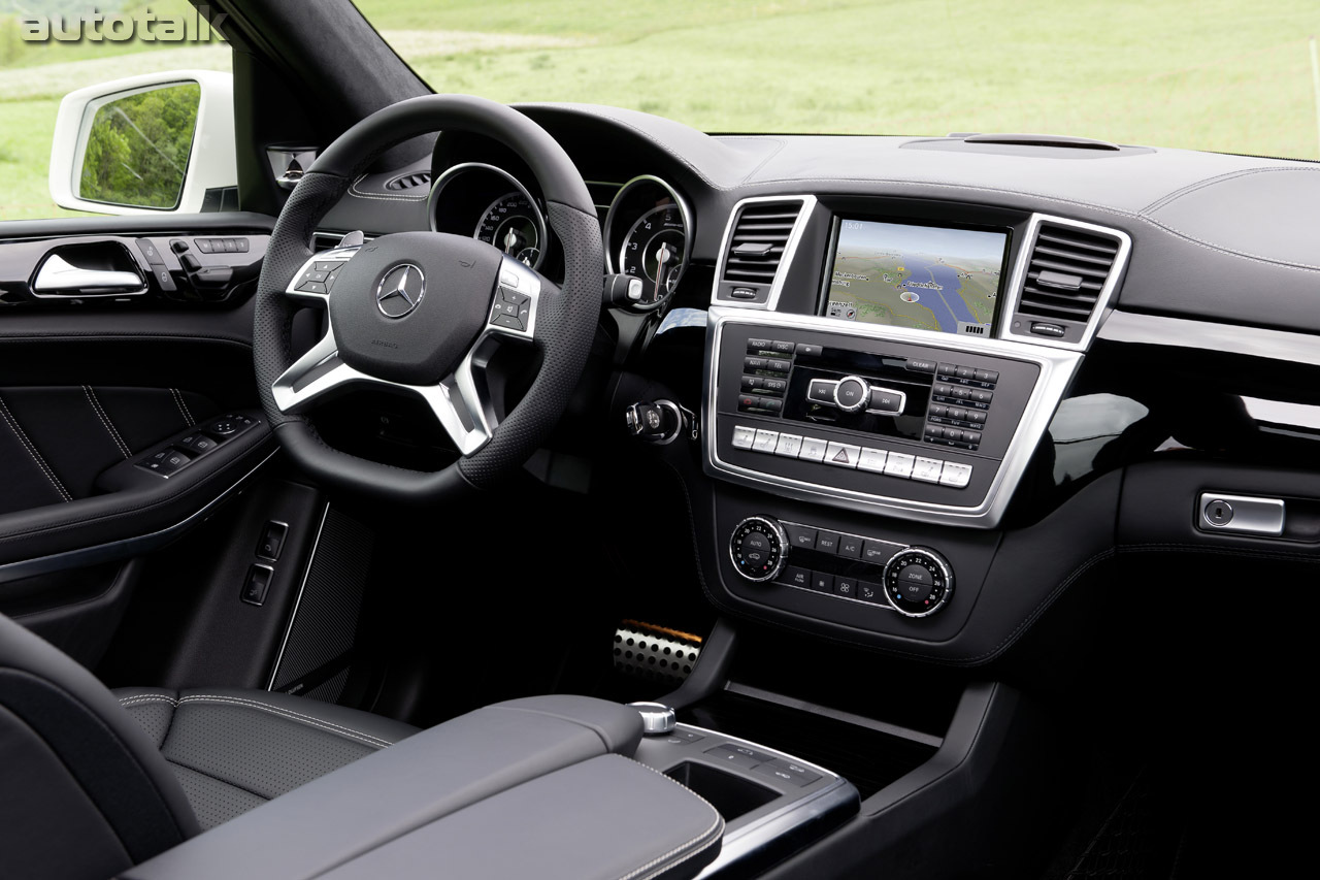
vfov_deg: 31.9
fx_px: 1540
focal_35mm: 42
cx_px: 660
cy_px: 440
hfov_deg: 46.4
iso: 100
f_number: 7.1
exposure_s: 1/25
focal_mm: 42
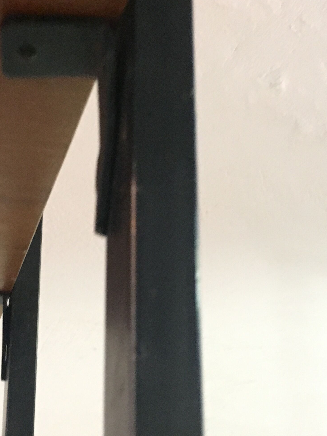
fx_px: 756
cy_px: 241
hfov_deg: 24.2
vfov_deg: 32.2
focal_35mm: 60
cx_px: 82
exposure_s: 1/17
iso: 400
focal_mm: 4.15
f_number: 2.2
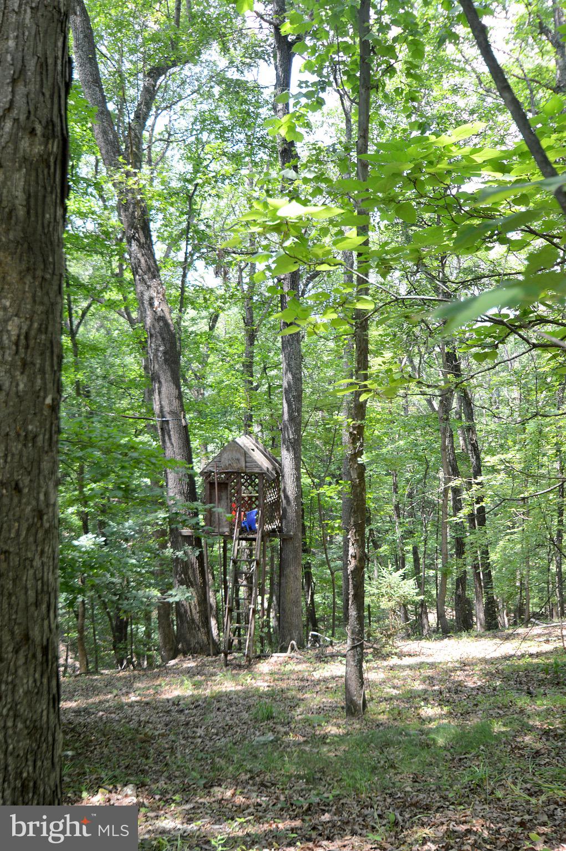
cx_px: 283
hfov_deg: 36.8
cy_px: 426
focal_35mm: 36
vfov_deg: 53.2
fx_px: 850
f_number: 5.6
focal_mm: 24
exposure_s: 1/125
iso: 320
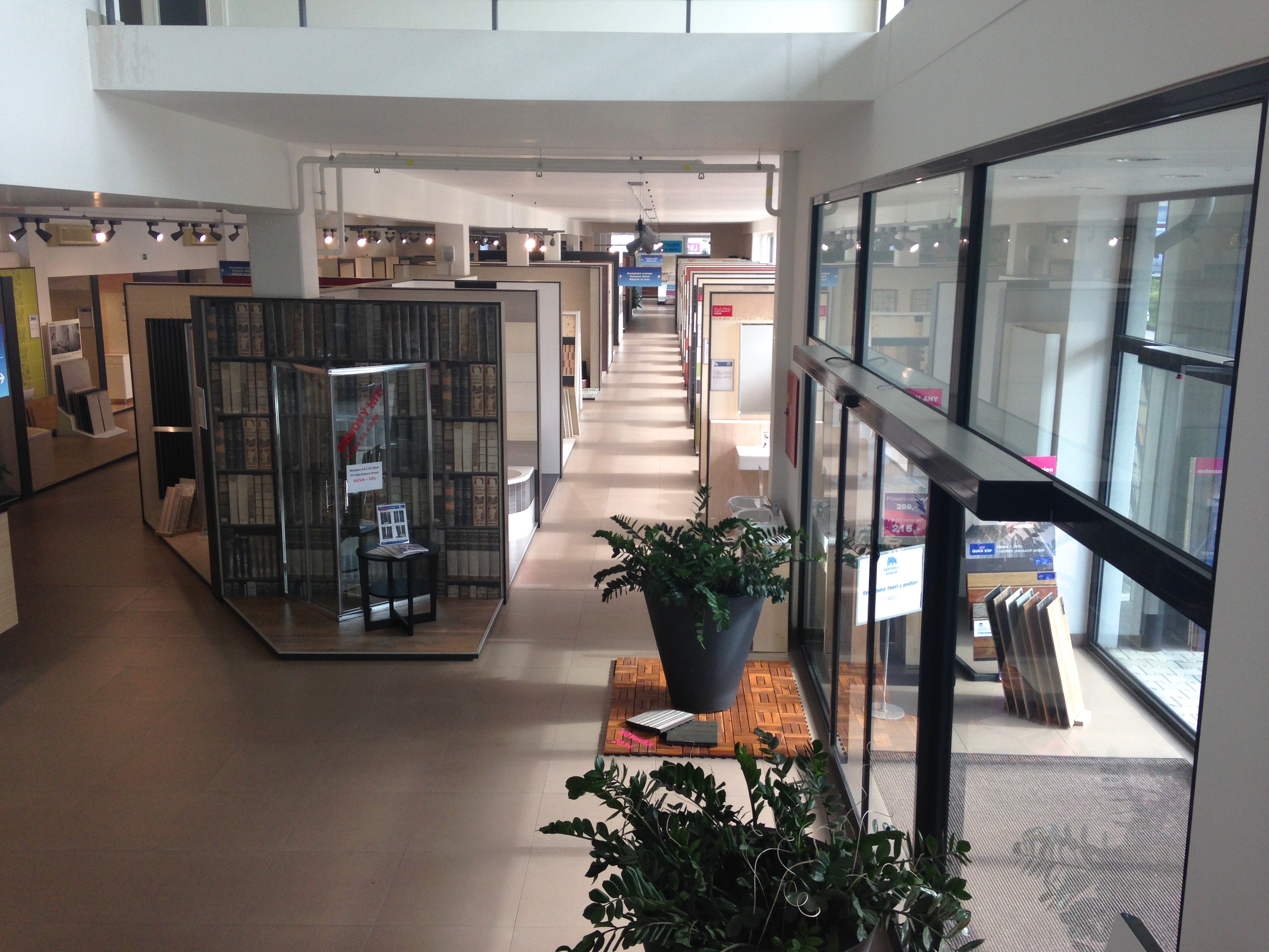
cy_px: 476
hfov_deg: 55.4
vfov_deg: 42.9
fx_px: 1210
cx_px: 634
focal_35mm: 33
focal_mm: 4.12
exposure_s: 1/143
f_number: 2.4
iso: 50
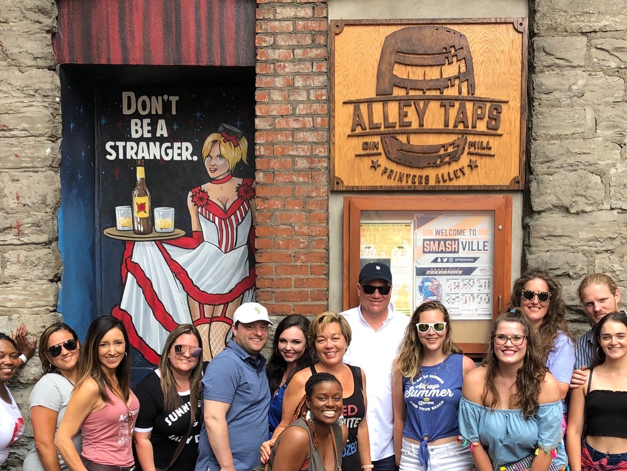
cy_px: 335
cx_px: 349
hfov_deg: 38.1
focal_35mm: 50
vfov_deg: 28.8
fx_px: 906
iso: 25
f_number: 1.8
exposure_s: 1/120
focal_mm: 3.99
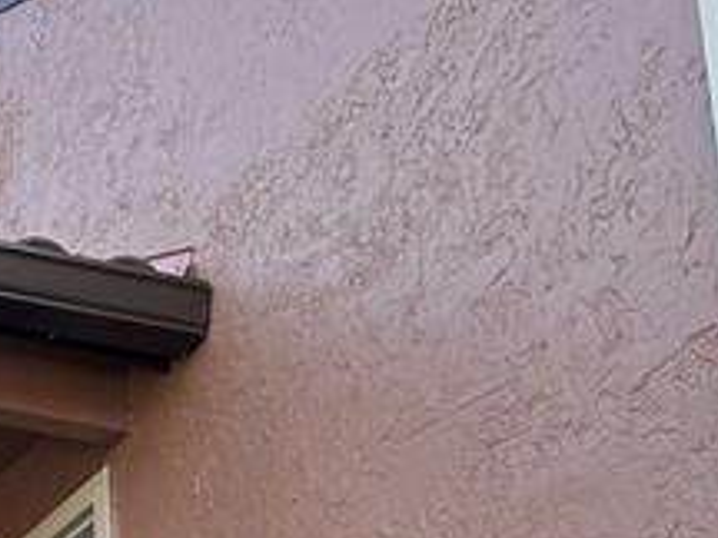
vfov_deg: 12.4
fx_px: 2365
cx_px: -319
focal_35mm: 114
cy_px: 790
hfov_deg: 16.0
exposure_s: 1/971
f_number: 1.78
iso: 80
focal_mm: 6.86
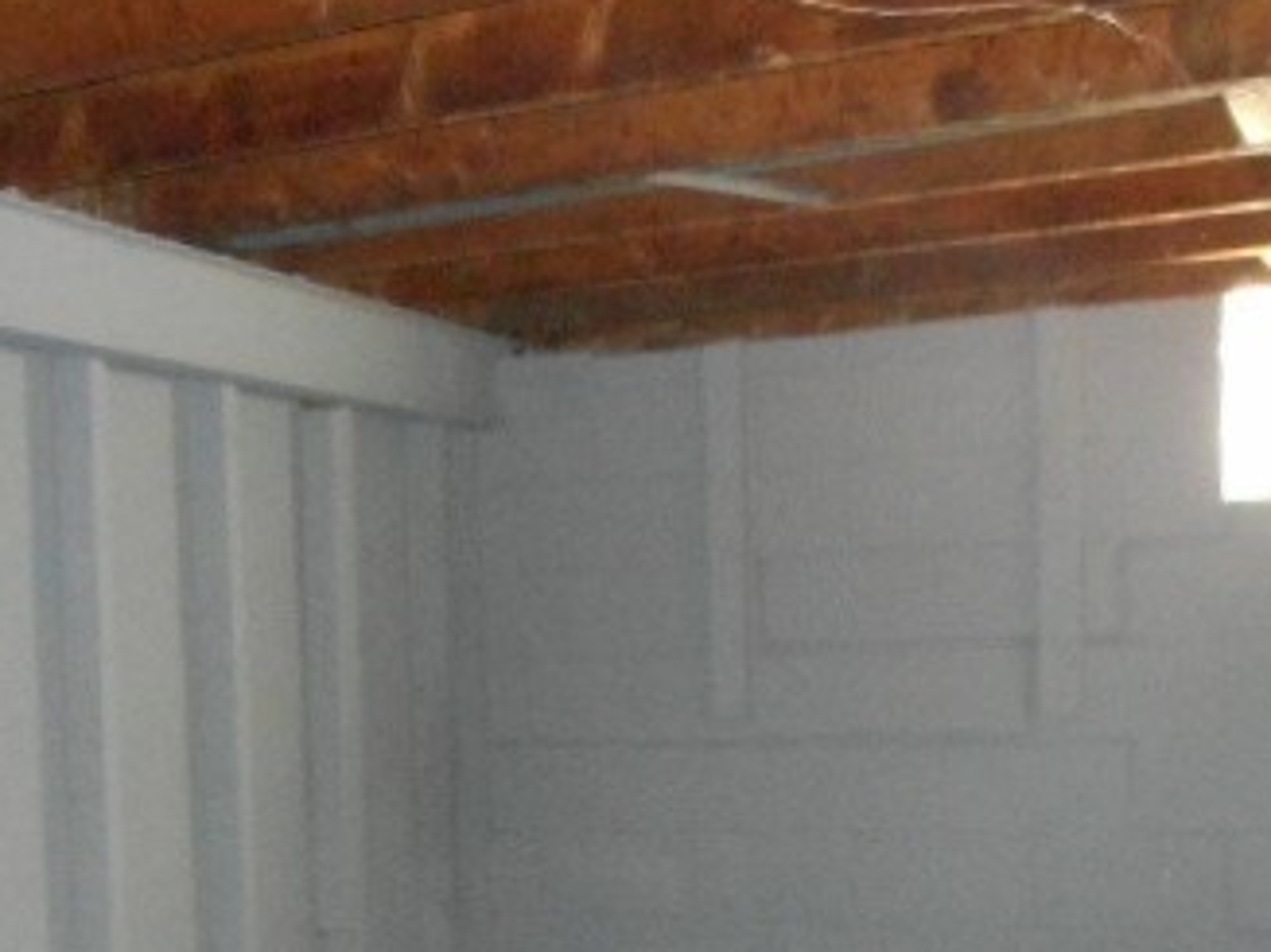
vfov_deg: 28.6
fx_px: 1798
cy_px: 847
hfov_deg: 38.9
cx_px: 610
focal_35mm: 49
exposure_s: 1/25
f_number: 3.7
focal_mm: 4.5
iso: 1100
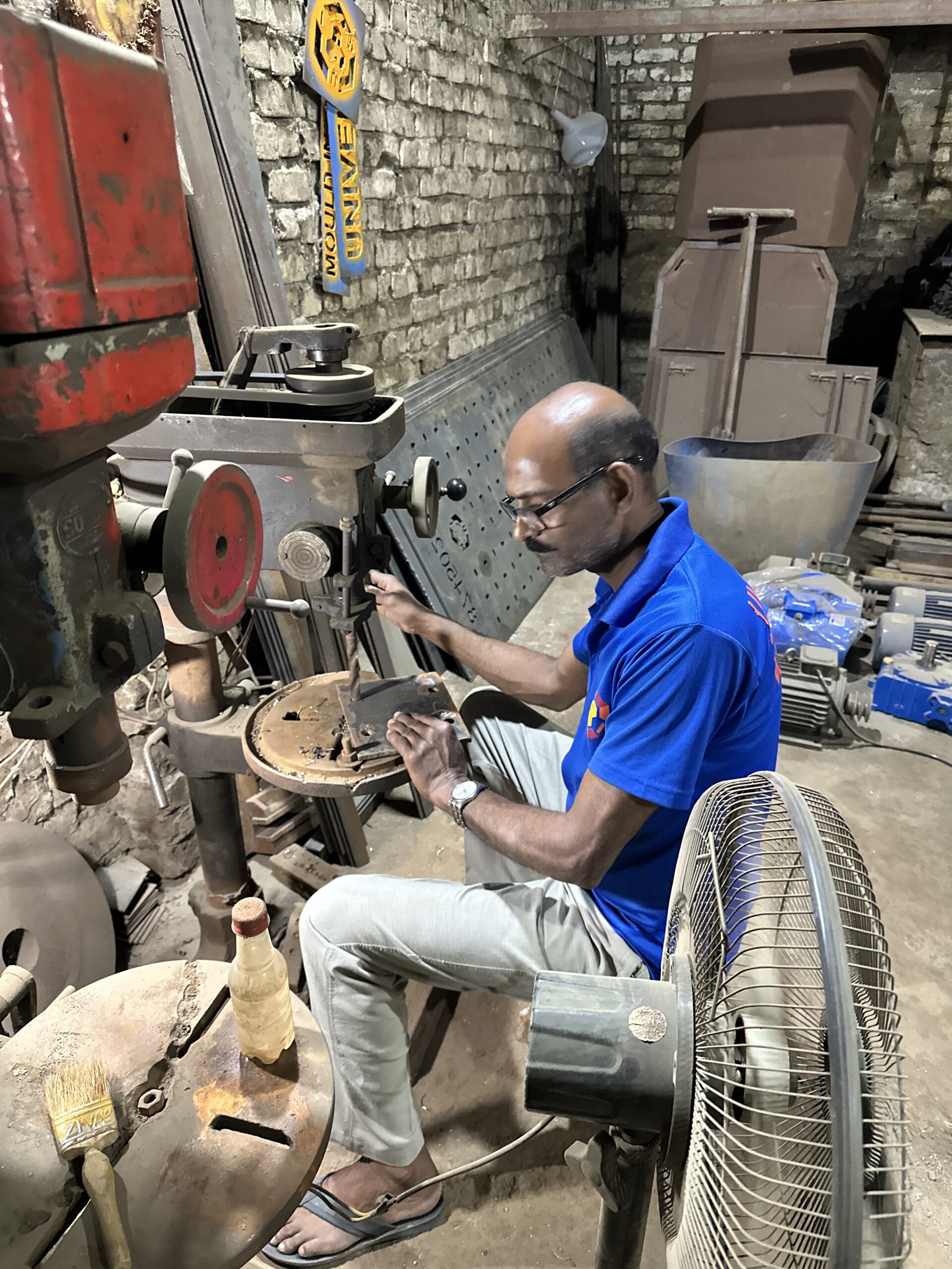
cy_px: 634
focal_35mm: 24
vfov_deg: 71.6
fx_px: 880
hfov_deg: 56.8
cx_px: 476
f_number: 1.78
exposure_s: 1/33
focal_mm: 6.86
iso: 1000
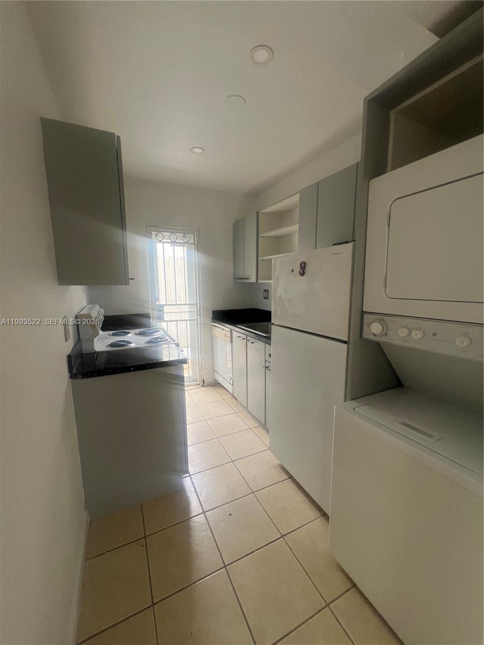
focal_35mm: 13
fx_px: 242
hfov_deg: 89.9
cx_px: 242
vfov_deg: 106.2
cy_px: 322
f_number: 1.8
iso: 100
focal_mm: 1.57
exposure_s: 1/99
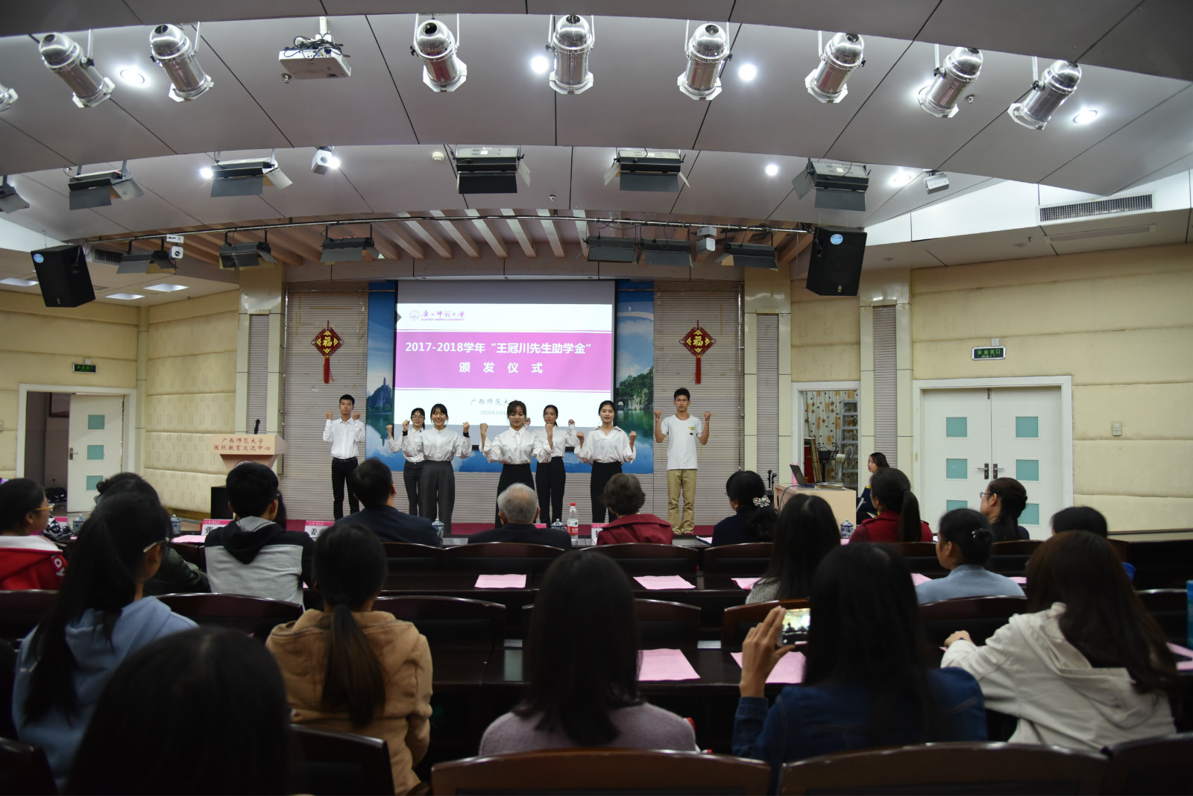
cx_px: 596
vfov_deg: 53.2
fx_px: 796
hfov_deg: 73.7
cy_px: 398
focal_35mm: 24
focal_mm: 24
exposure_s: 1/60
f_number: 4
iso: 1600
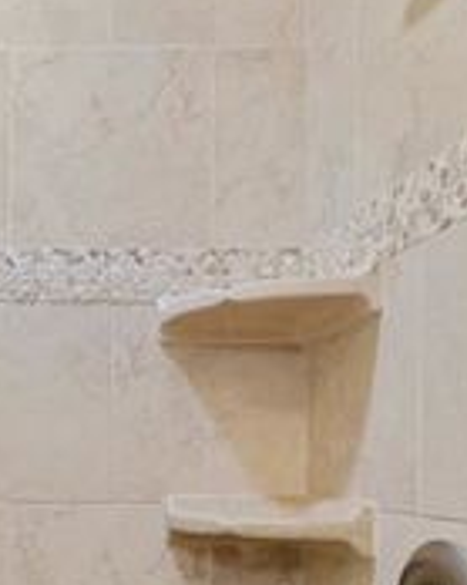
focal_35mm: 43
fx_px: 744
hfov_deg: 31.6
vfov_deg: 41.0
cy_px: 474
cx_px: -24
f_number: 9
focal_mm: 10
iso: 250
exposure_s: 1/3
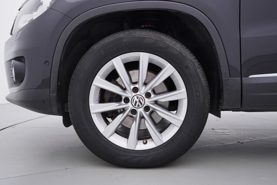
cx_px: 138
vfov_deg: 36.9
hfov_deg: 53.1
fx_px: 277
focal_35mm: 36
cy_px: 92
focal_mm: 24
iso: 125
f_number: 3.5
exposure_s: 1/60
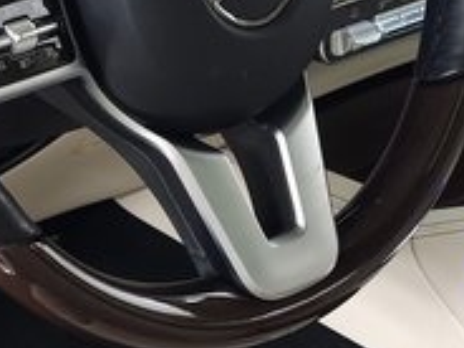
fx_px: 1716
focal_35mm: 128
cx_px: 166
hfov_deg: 15.4
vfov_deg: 11.5
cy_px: 328
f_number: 1.7
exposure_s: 1/60
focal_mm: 6.3
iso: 125
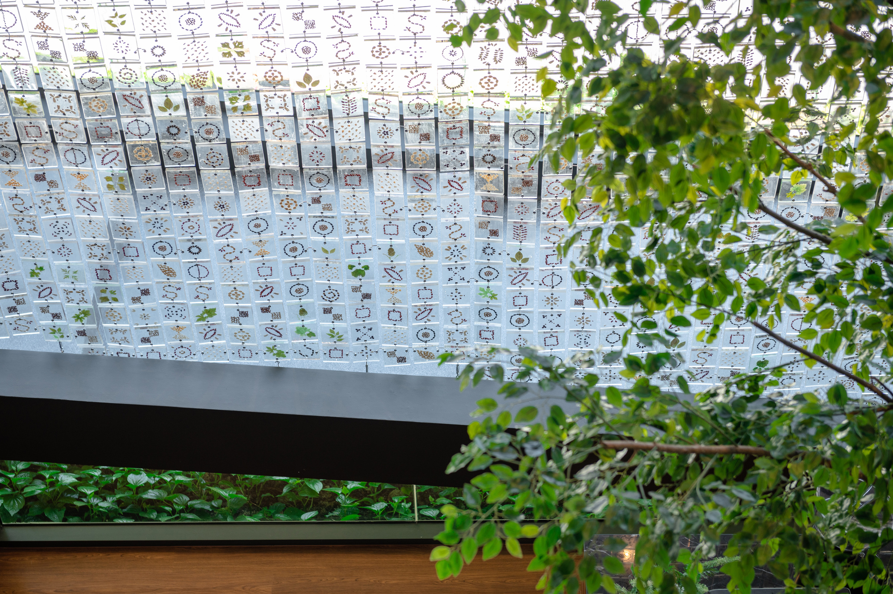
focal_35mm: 70
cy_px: 297
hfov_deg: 28.9
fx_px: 1735
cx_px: 446
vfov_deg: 19.4
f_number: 3.5
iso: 100
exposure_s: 1/60
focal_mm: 70
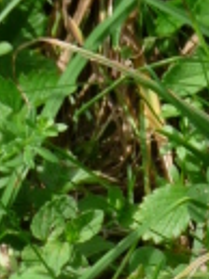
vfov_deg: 2.7
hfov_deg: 2.0
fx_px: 5875
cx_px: 505
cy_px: 911
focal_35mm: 731
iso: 100
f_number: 5
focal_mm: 18.7
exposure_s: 1/250
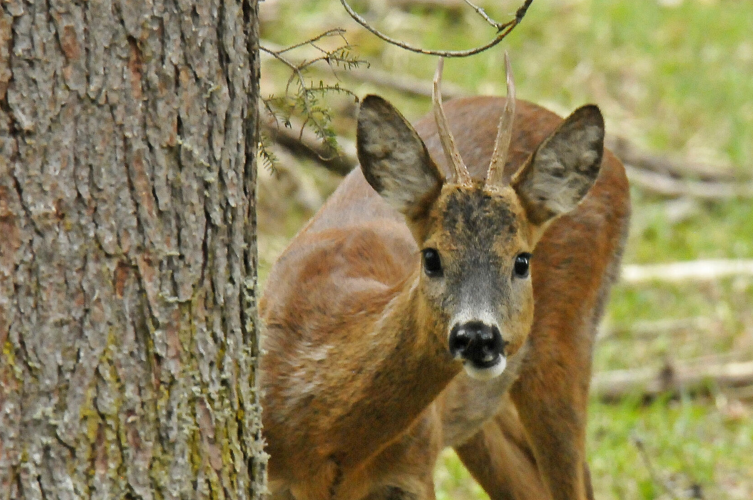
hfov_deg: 1.6
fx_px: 27201
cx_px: 481
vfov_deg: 1.1
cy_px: 261
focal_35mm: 1302
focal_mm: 600
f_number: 9
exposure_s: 1/40
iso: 3200
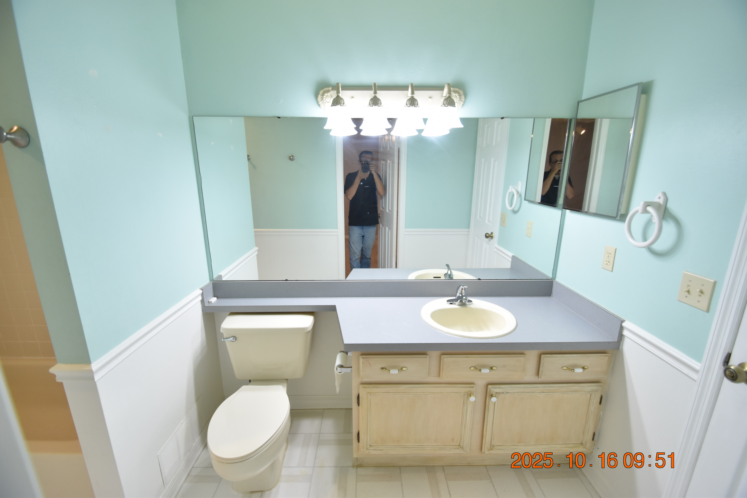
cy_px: 249
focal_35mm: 15
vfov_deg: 77.3
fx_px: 311
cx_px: 374
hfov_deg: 100.4
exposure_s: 1/90
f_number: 3.5
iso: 800
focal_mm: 10
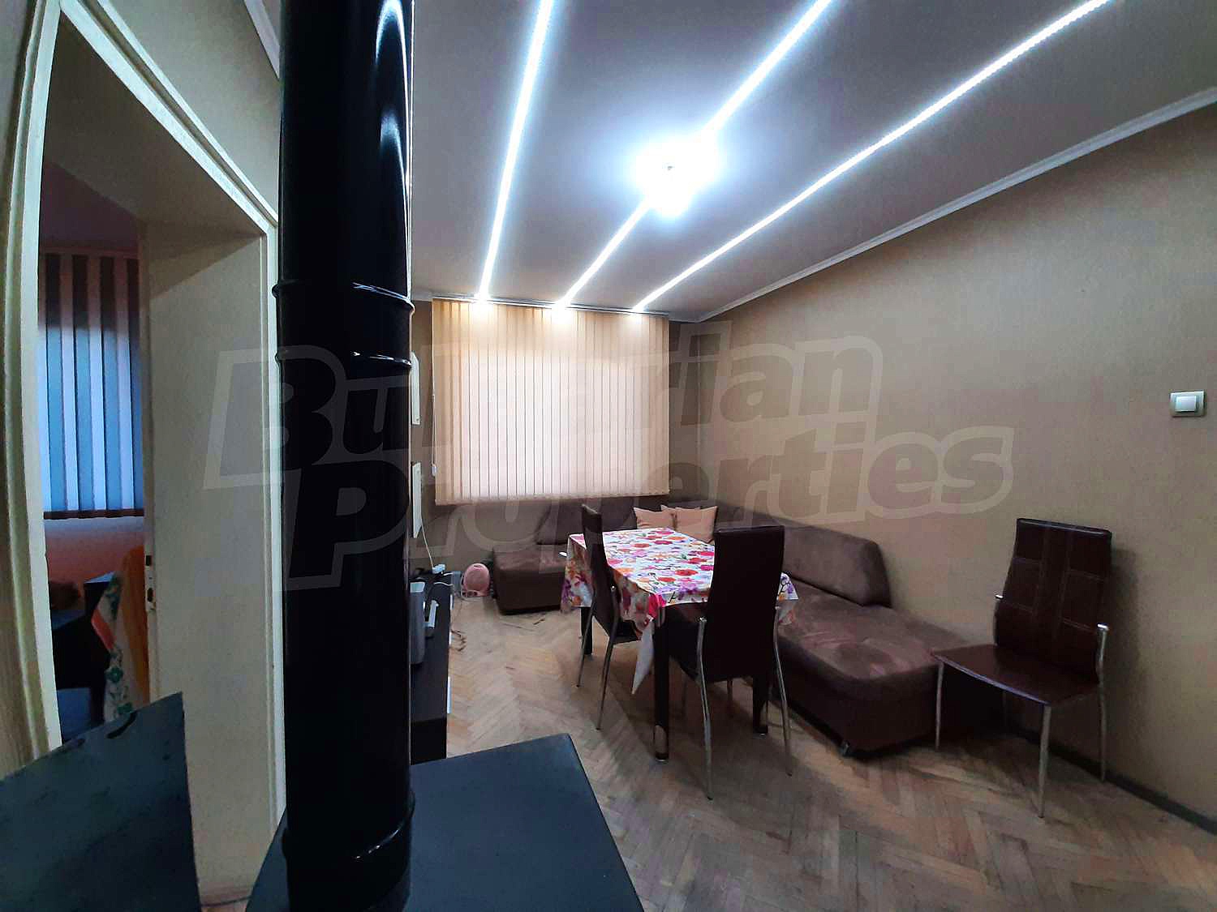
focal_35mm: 13
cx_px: 608
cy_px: 456
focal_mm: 1.42
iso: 200
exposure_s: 1/50
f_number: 2.2
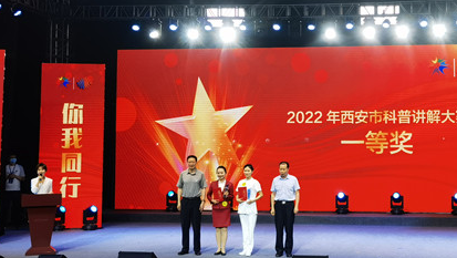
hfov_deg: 30.6
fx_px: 825
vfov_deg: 17.7
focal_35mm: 68
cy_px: 86
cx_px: 325
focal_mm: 6.67
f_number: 1.9
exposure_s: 1/118
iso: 50
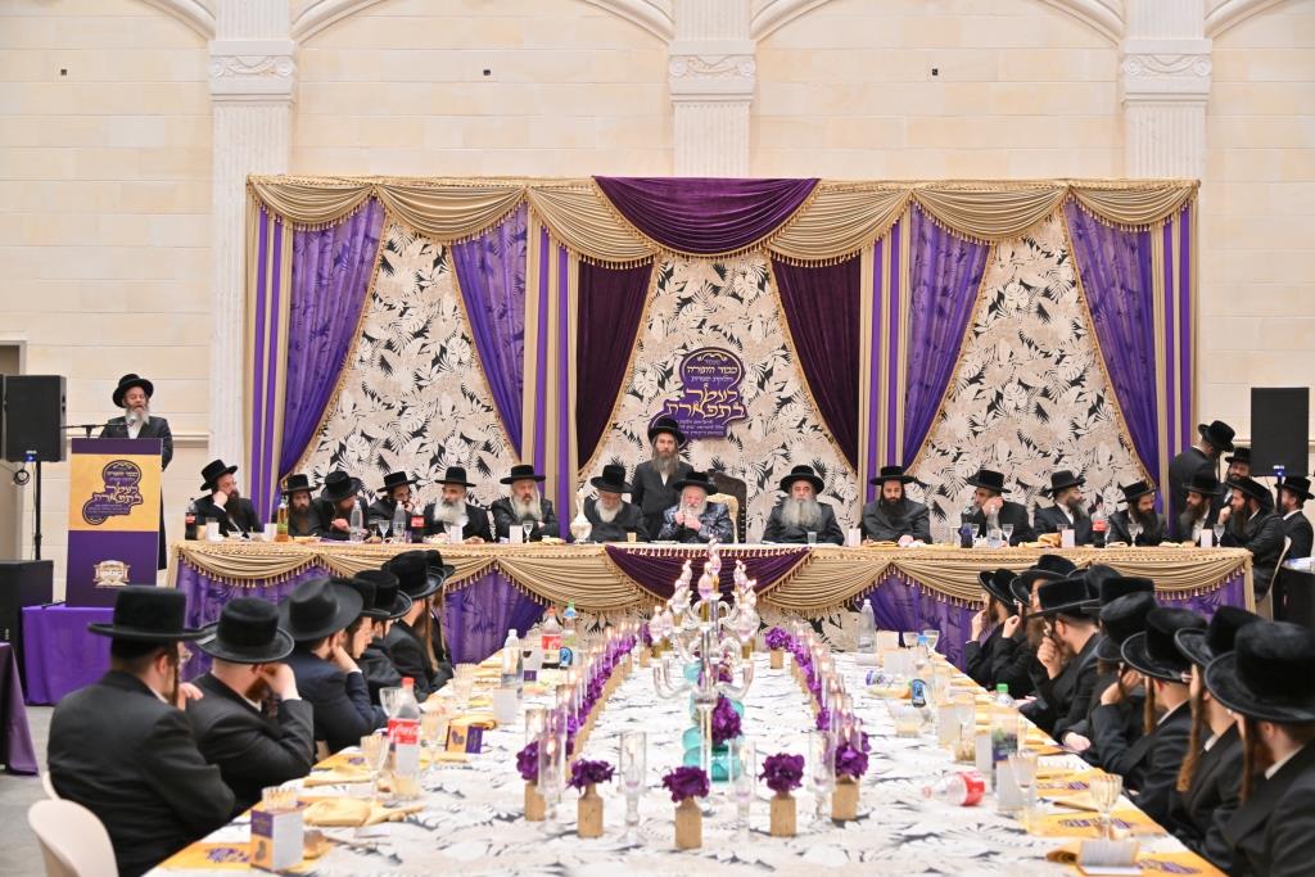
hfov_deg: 42.7
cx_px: 658
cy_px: 438
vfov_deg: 29.3
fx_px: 1680
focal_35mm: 46
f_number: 4
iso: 800
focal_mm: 46
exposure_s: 1/250
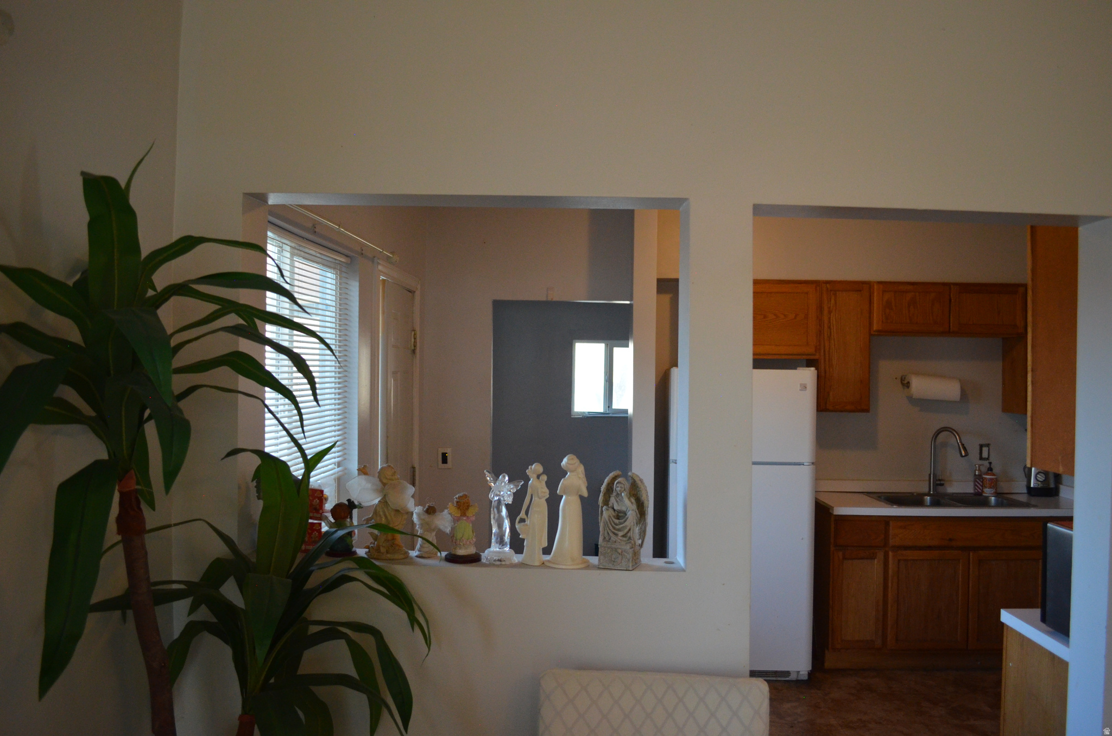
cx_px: 556
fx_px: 832
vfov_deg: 47.7
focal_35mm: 27
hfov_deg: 67.5
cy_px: 368
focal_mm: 18
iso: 1600
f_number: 3.5
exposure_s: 1/250
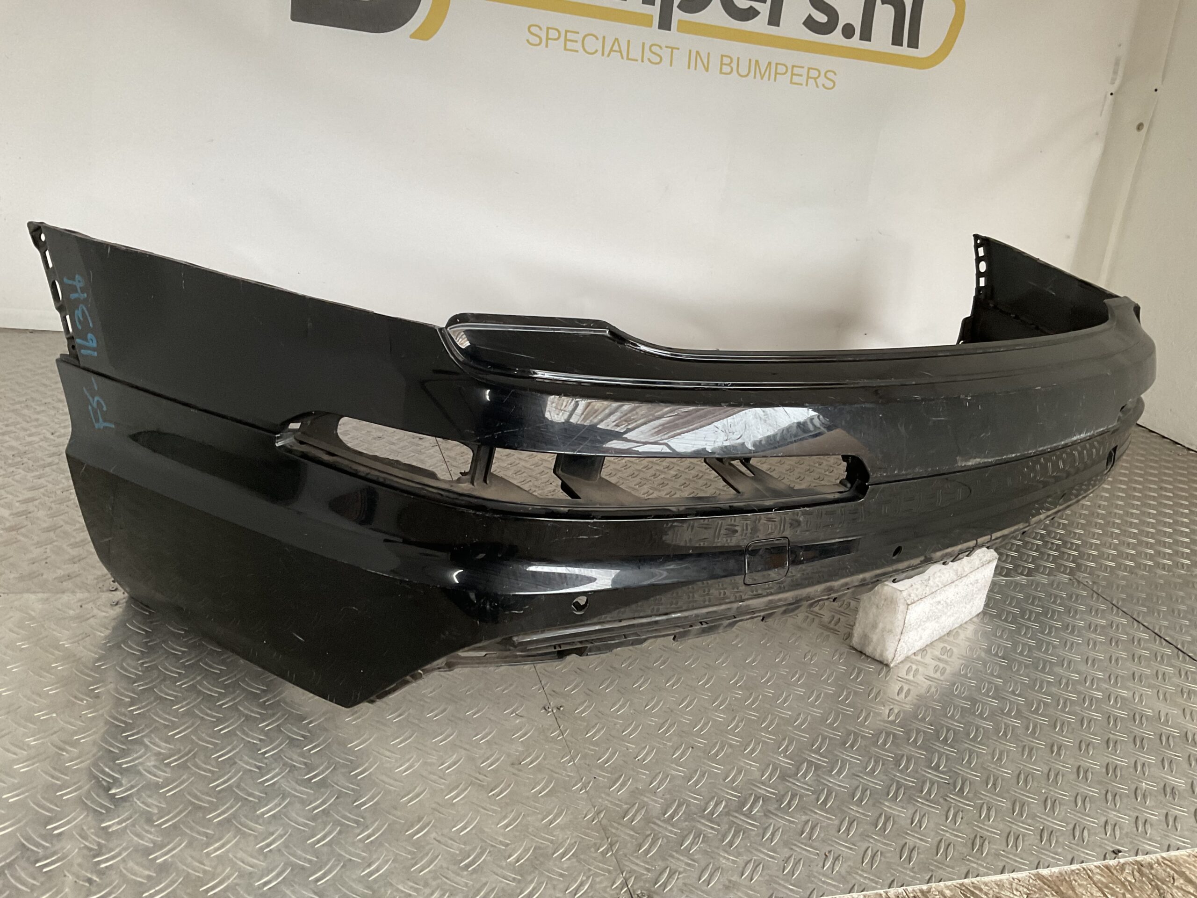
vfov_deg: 48.2
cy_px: 449
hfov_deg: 61.7
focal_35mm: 29
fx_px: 1003
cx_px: 598
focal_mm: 3
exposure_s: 1/50
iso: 80
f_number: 1.8
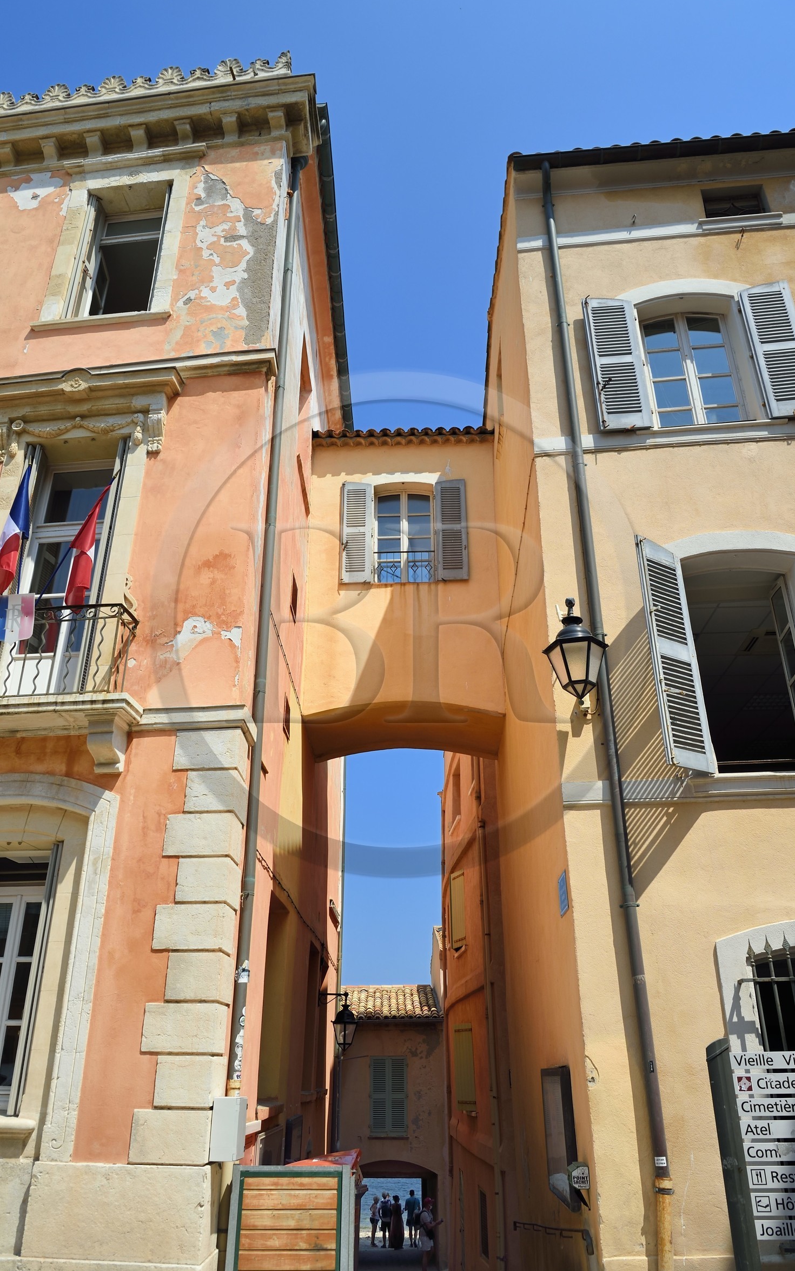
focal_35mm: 25
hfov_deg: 49.3
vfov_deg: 72.5
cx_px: 398
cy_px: 624
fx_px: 867
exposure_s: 1/500
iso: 200
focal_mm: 24
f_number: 10
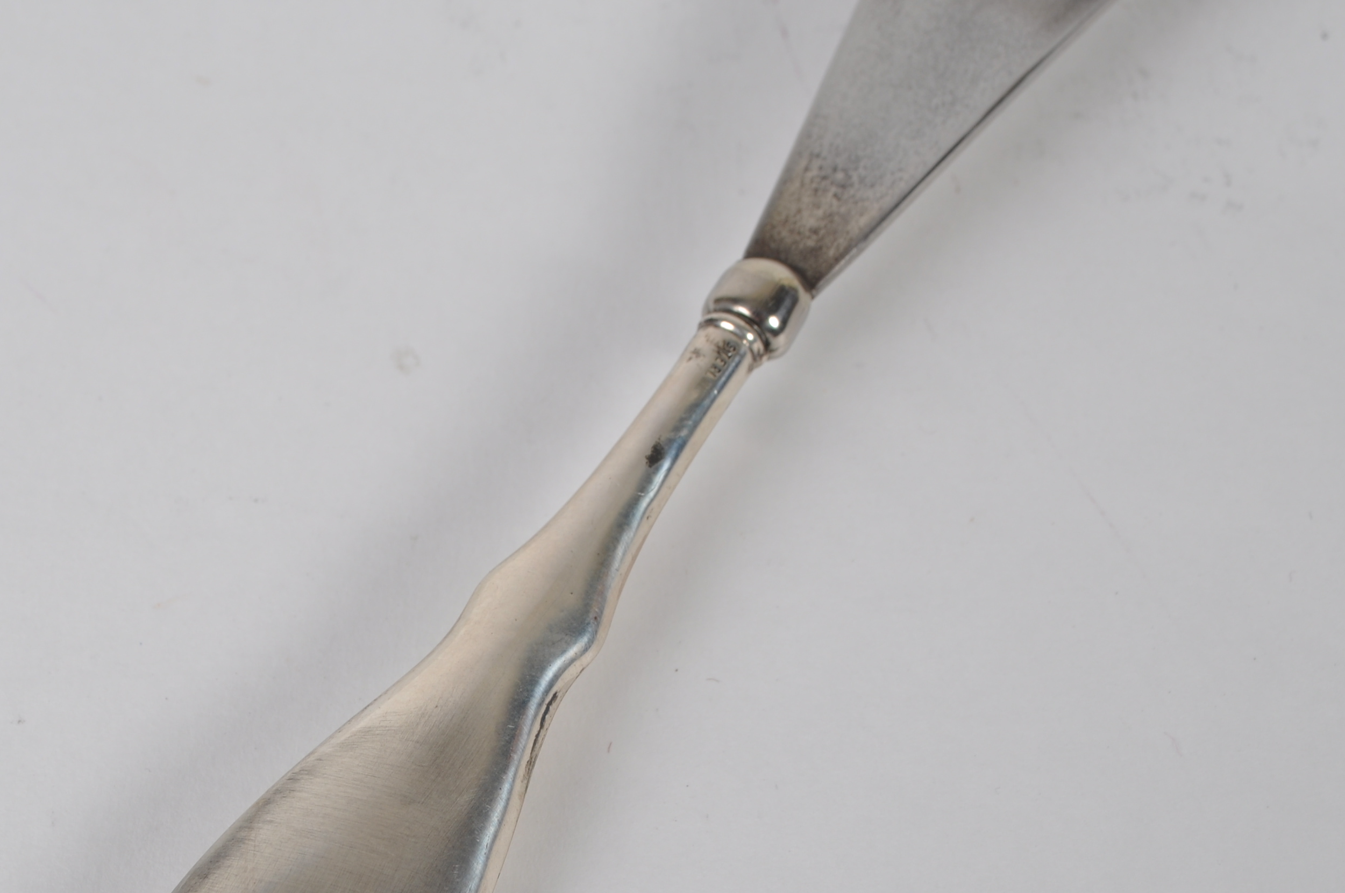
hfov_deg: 27.9
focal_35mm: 72
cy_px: 667
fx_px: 2687
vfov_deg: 18.8
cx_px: 436
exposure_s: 1/125
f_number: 9
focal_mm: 28
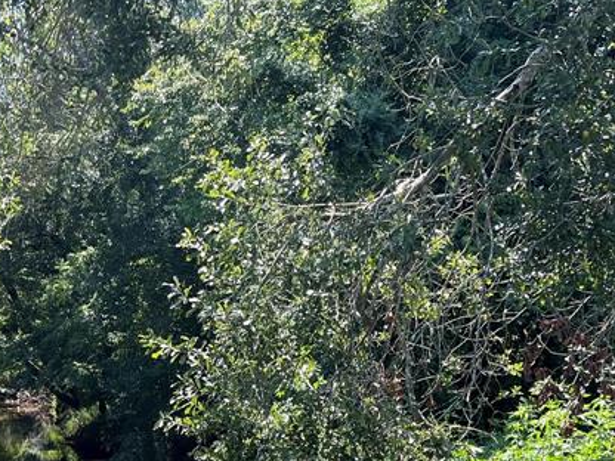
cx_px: 25
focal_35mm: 64
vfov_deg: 21.3
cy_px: 557
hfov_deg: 28.7
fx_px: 1137
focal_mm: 5.1
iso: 50
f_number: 1.6
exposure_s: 1/761
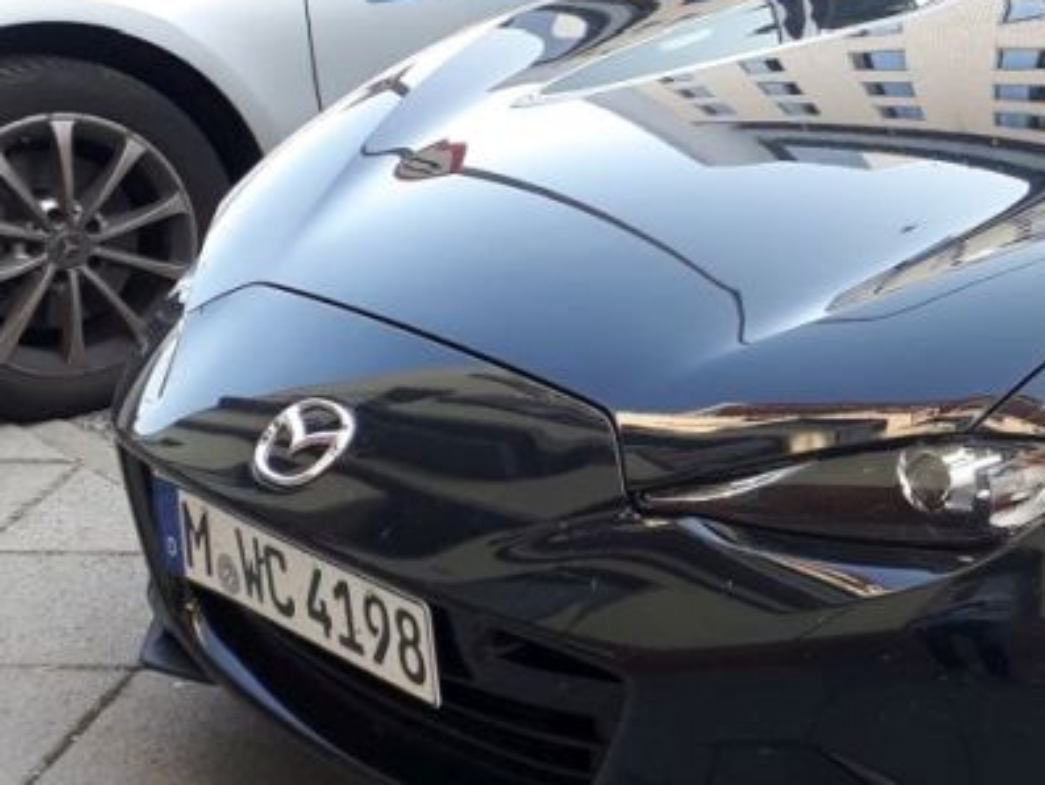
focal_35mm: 68
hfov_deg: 26.1
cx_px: 1190
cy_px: 529
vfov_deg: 21.5
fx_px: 2053
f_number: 1.9
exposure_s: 1/100
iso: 50
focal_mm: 3.6
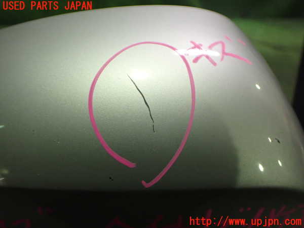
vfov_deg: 46.8
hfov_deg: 60.0
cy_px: 114
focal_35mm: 30
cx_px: 152
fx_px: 263
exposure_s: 1/60
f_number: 2.3
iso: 800
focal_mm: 5.4
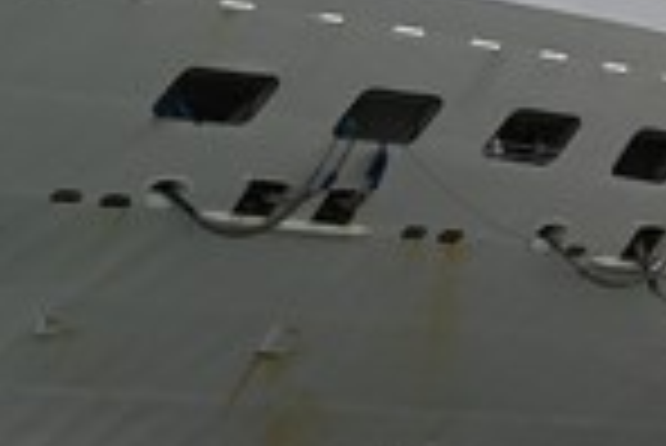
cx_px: 706
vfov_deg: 7.6
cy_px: 146
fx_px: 3333
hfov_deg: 11.3
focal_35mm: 180
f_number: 8
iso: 640
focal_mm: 36
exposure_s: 1/2000
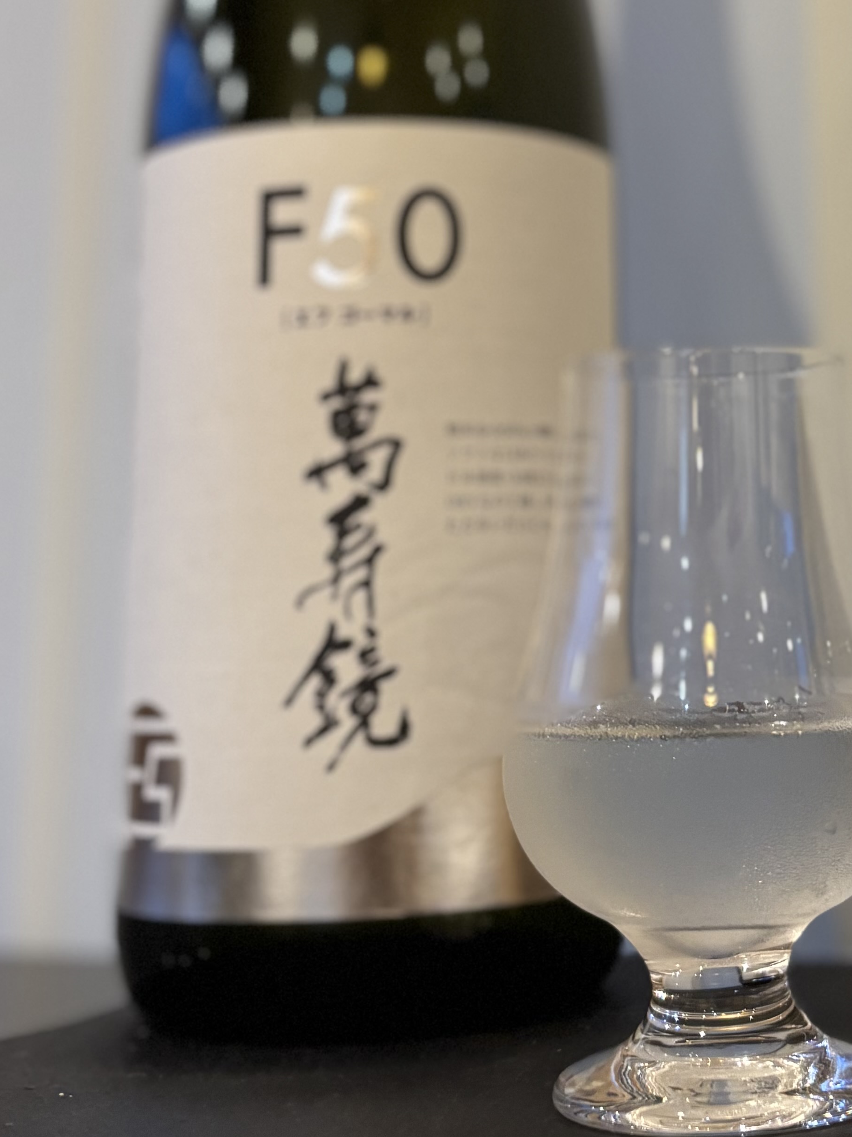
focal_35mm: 61
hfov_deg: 23.4
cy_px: 107
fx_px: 2002
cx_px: 770
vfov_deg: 30.3
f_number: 1.6
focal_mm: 5.96
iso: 320
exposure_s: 1/60
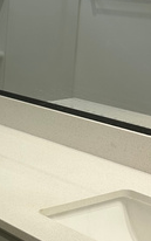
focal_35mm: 95
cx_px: -125
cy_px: 90
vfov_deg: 21.8
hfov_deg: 12.5
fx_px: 625
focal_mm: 6.86
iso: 64
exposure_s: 1/120
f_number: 1.78
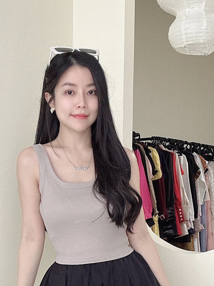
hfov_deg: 27.4
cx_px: 81
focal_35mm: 53
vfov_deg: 31.7
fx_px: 437
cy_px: 319
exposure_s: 1/64
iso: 80
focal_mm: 2.69
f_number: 1.9
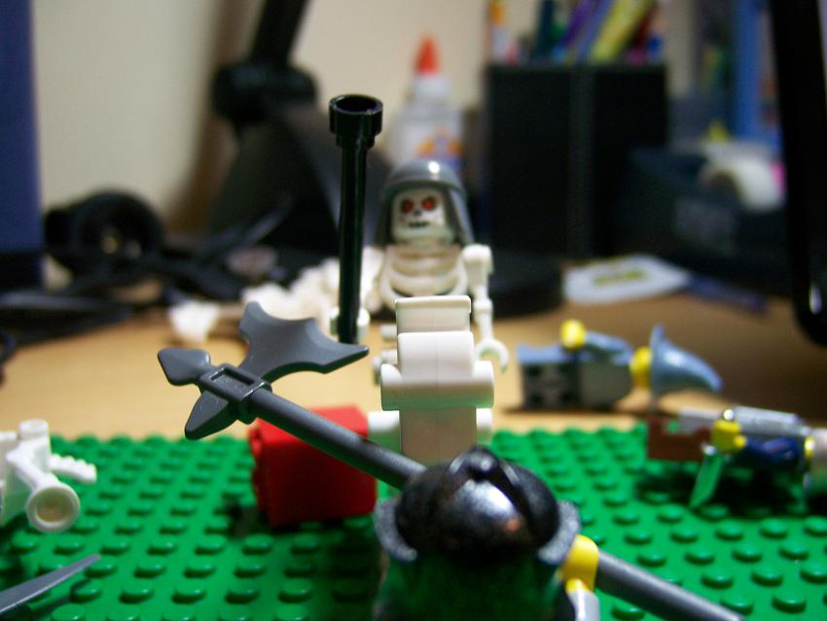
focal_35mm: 36
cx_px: 414
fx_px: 861
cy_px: 310
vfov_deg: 39.7
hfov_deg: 51.3
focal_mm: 6
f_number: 2.8
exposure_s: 1/30
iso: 160
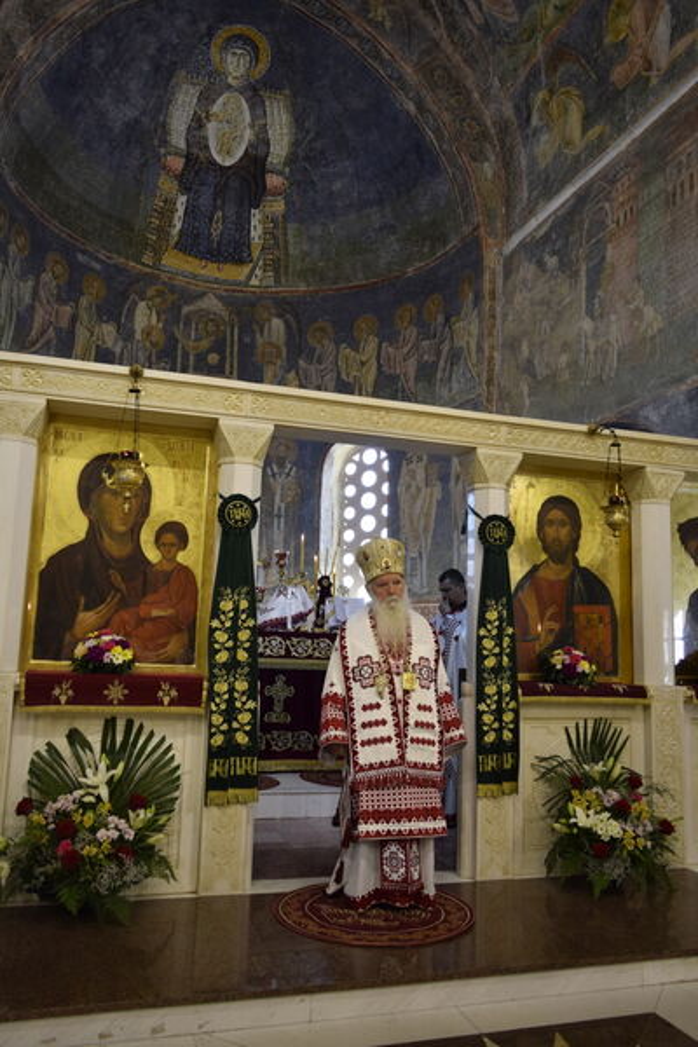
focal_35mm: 27
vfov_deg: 67.4
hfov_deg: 47.9
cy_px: 524
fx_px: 785
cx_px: 349
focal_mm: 18
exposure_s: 1/60
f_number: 4
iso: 640
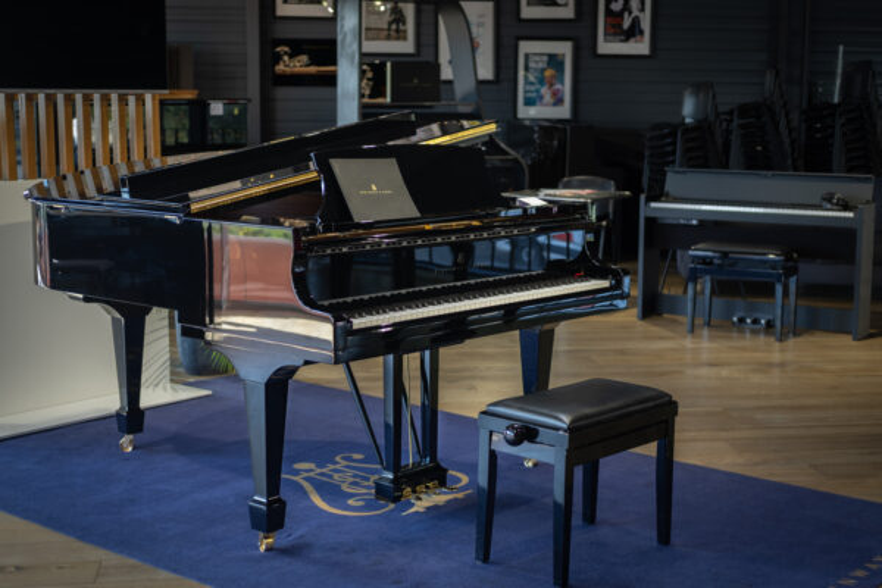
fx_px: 1298
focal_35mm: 53
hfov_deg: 37.5
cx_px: 441
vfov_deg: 25.5
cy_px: 294
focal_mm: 35
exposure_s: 1/125
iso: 250
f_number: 2
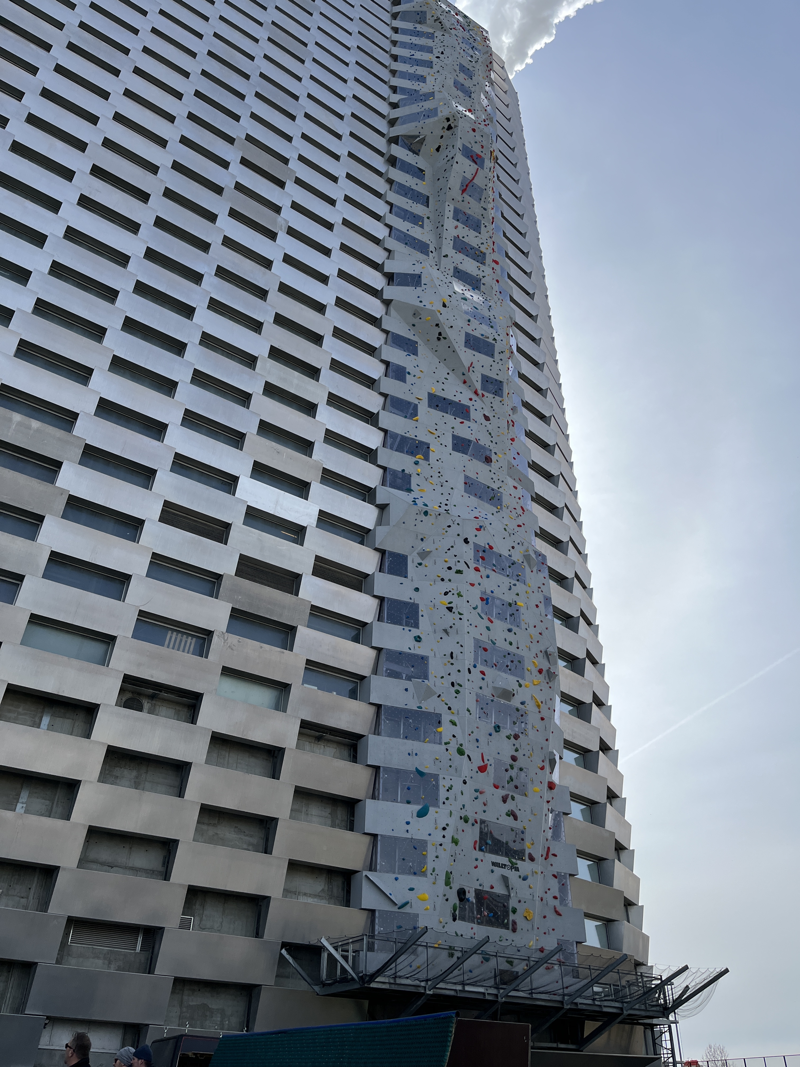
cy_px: 534
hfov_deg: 53.1
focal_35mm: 26
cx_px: 400
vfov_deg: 67.3
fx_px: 801
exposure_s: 1/6494
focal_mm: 5.1
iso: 50
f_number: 1.6
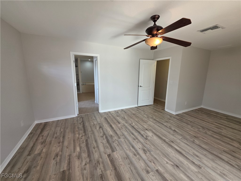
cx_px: 120
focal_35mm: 13
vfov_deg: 89.9
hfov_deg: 106.2
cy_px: 90
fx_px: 91
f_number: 1.9
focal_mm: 2.2
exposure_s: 1/120
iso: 80
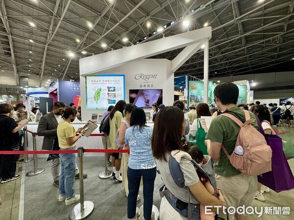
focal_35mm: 14
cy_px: 110
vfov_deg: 85.7
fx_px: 119
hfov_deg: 102.1
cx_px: 147
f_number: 2.2
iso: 100
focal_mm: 2.22
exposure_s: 1/120
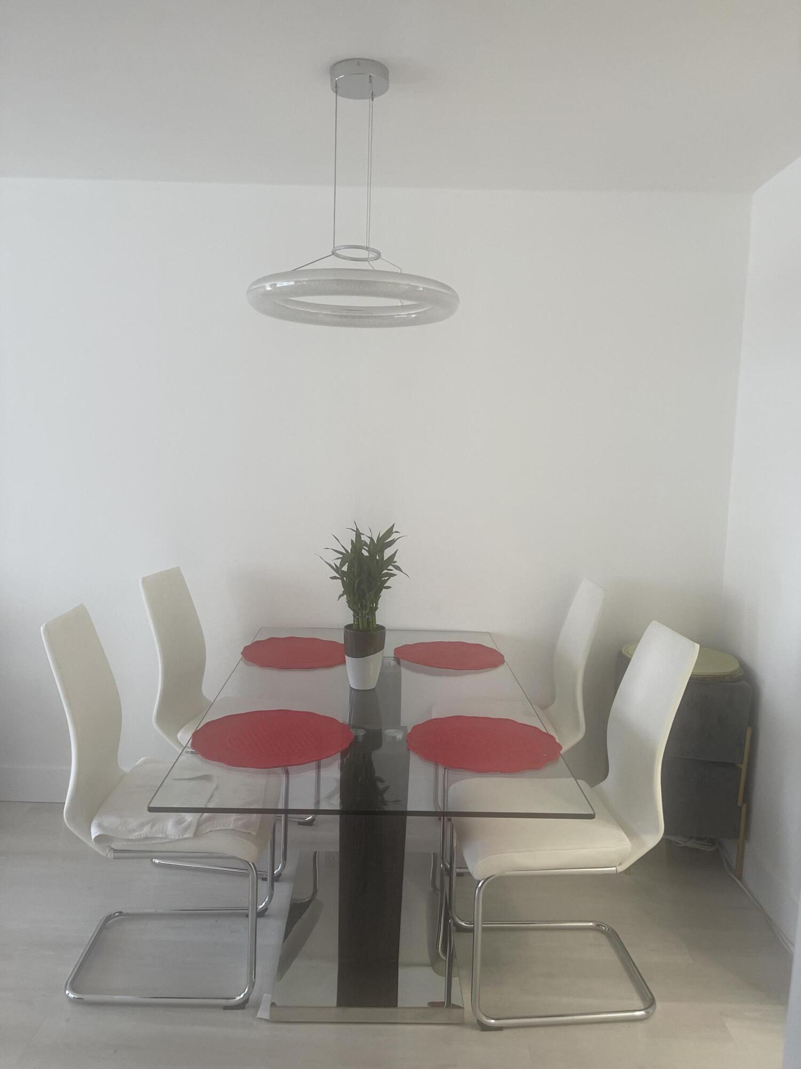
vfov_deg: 69.4
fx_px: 771
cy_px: 534
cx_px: 400
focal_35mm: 25
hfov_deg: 54.9
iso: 125
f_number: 1.6
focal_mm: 5.1
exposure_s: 1/120
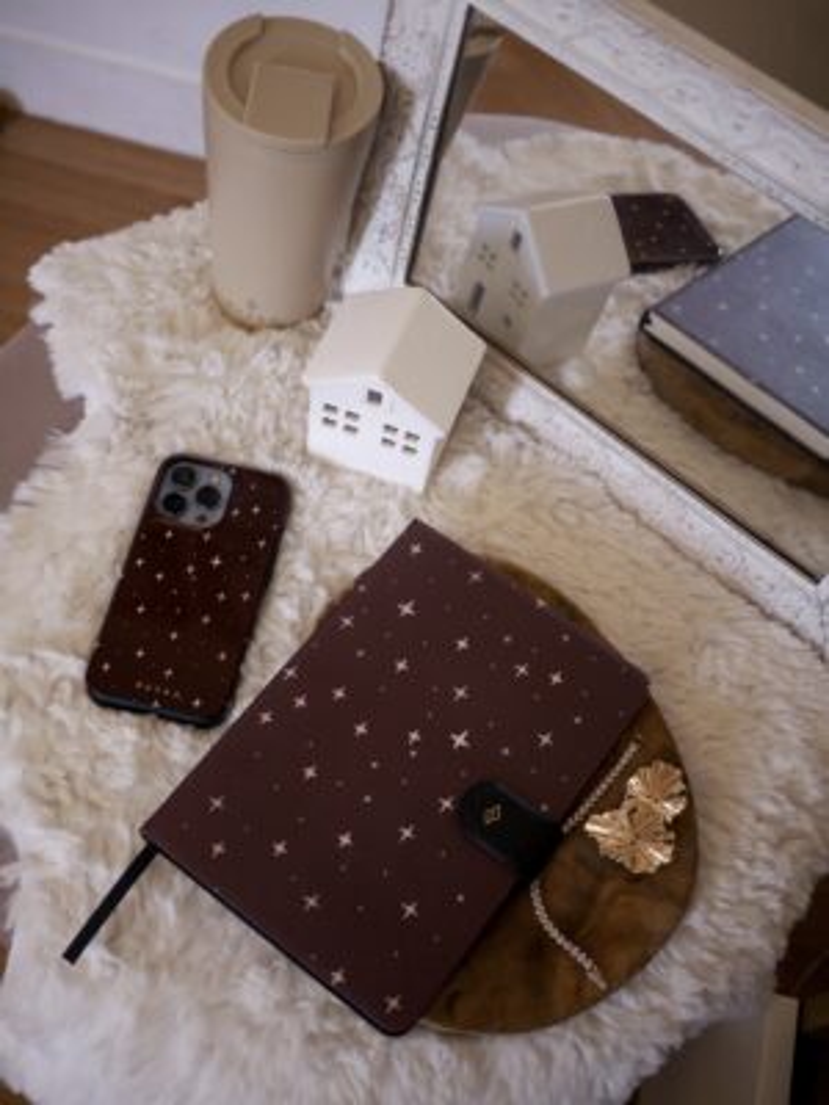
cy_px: 552
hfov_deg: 36.0
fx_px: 1277
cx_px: 414
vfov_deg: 46.8
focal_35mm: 40
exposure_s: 1/60
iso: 640
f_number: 1.7
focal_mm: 20
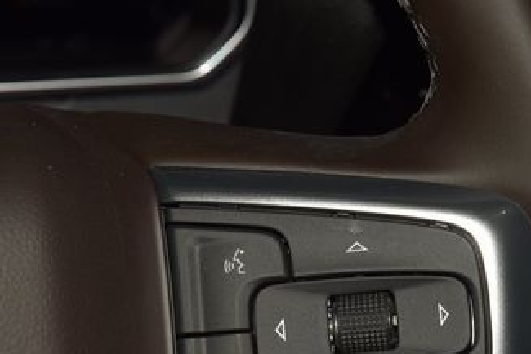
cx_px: 364
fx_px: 3054
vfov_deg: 6.6
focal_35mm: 207
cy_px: 317
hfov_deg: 9.9
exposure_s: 1/125
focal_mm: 70
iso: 100
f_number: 8
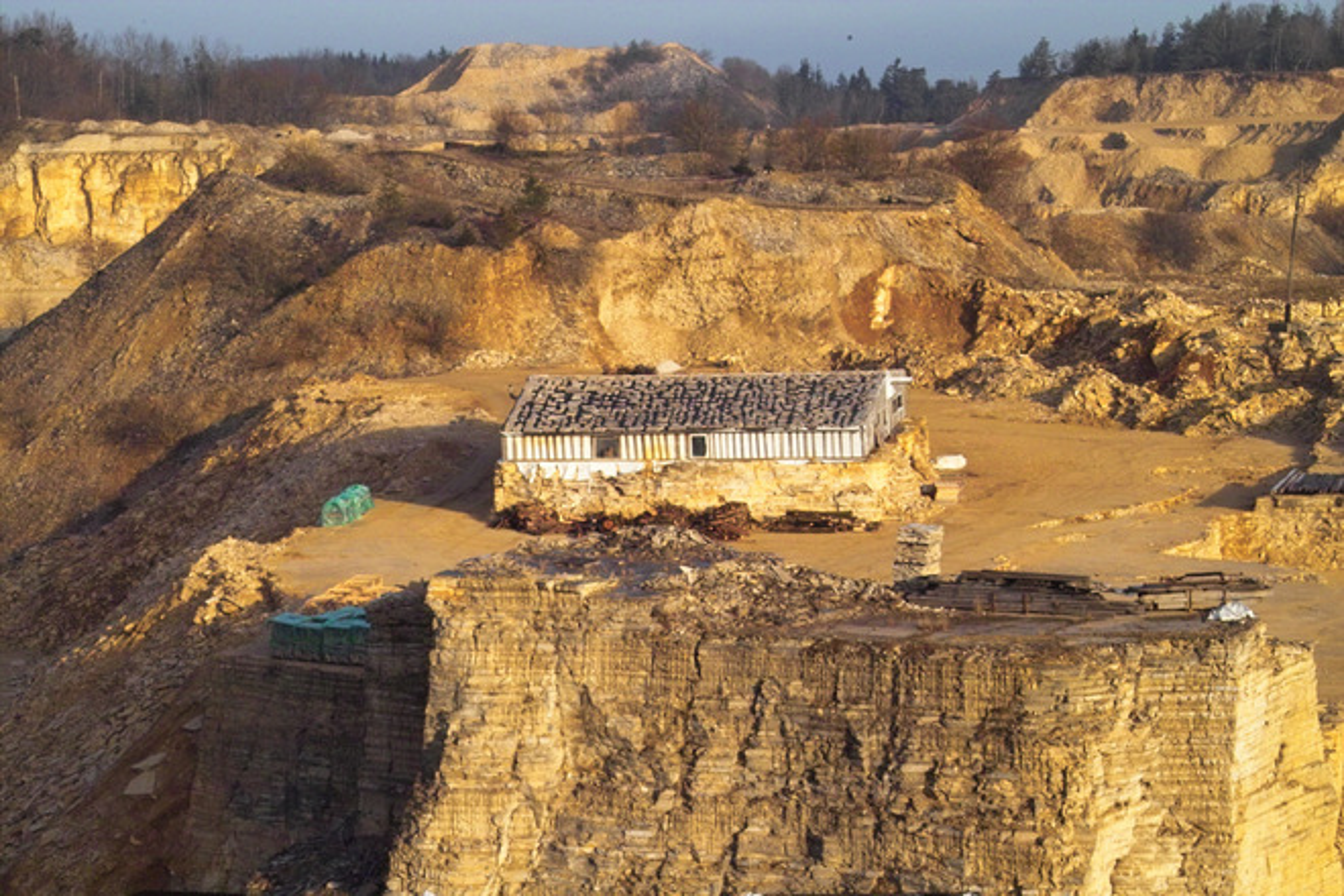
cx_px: 672
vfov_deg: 13.7
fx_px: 3733
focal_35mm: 100
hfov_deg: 20.4
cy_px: 448
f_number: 11
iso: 100
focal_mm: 59
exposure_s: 1/250
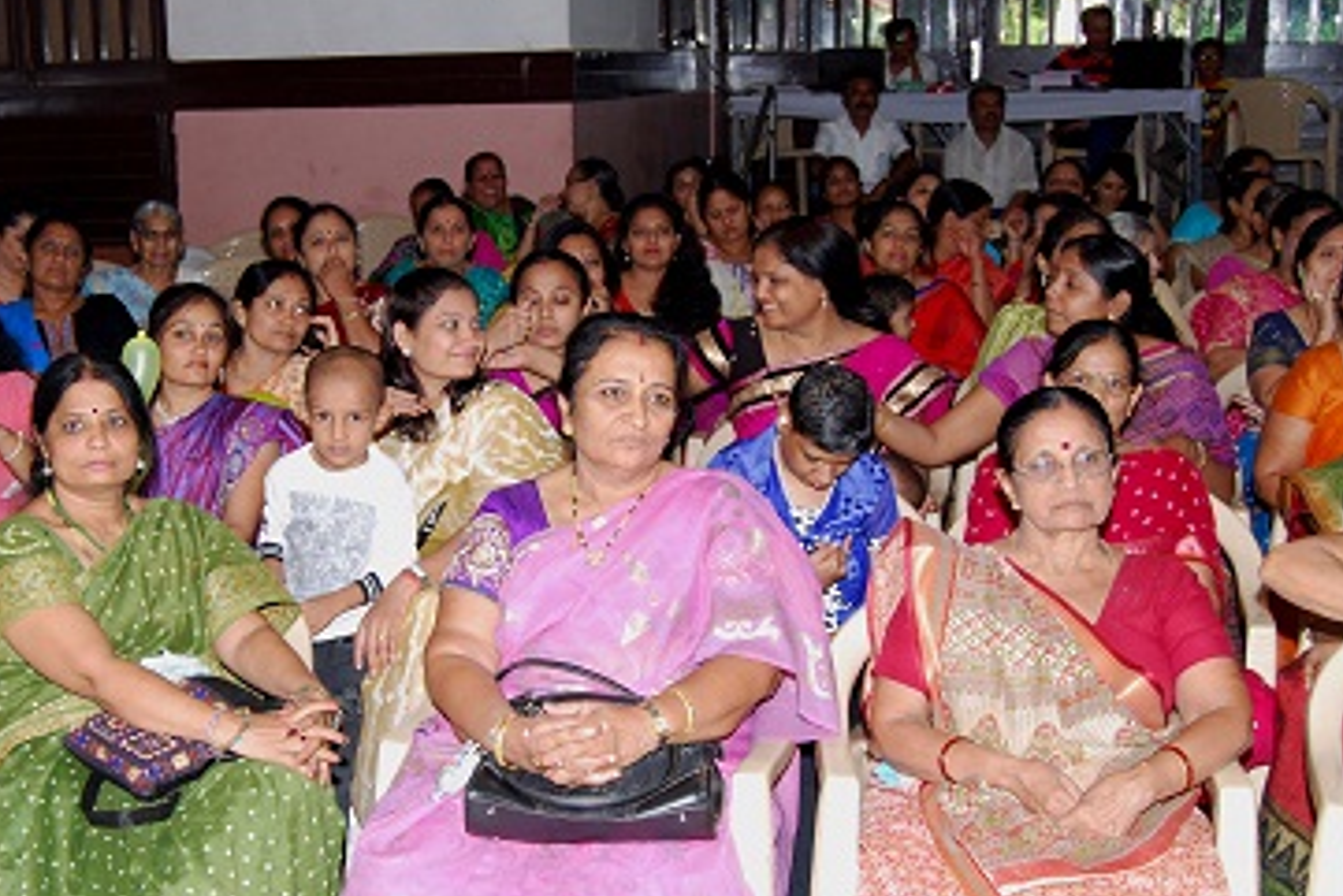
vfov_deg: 25.1
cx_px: 517
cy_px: 509
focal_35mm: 54
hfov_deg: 36.7
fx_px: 2015
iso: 400
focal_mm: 26
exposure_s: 1/100
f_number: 6.3
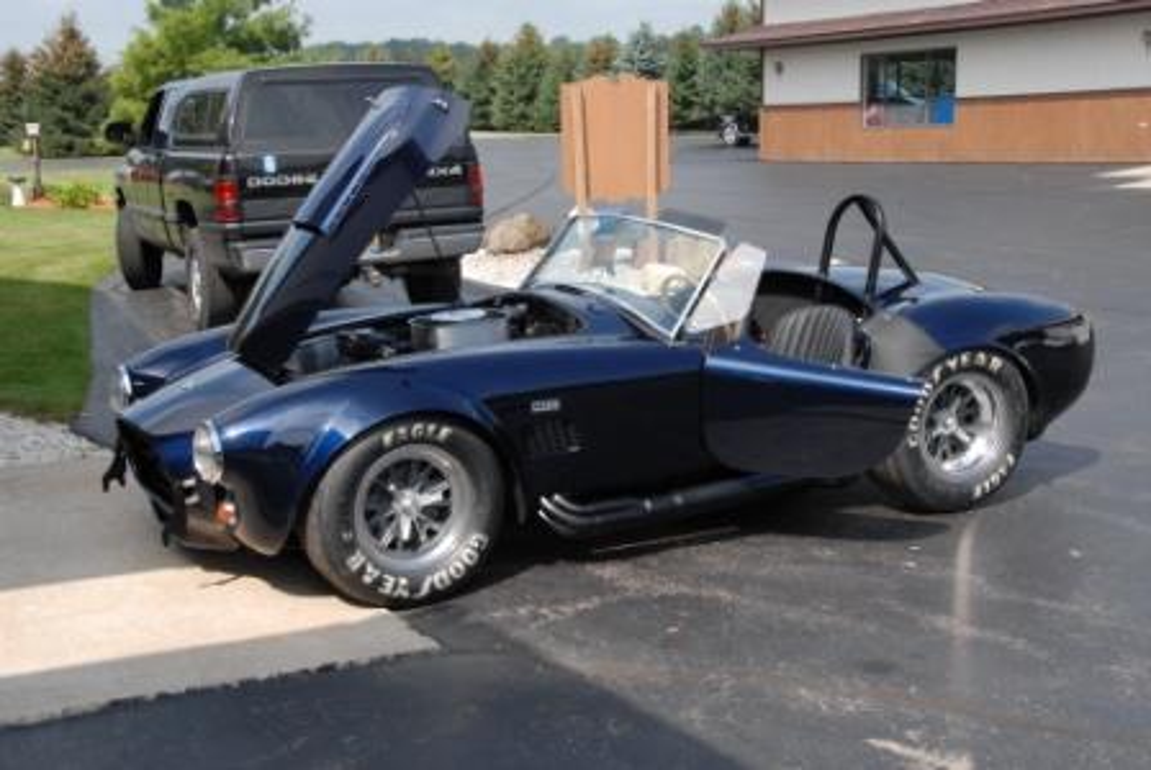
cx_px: 576
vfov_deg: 28.2
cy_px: 385
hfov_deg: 41.1
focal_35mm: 48
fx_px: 1537
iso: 400
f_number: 10
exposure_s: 1/400
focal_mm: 32
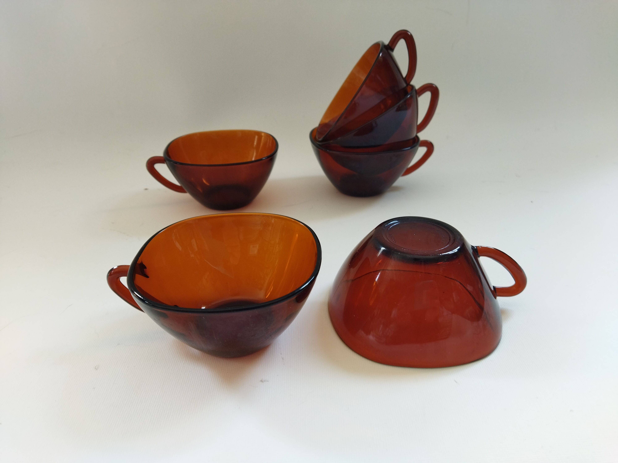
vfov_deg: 51.4
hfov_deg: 65.3
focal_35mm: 27
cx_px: 309
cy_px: 232
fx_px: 482
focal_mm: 4.71
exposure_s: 1/50
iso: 100
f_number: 1.79
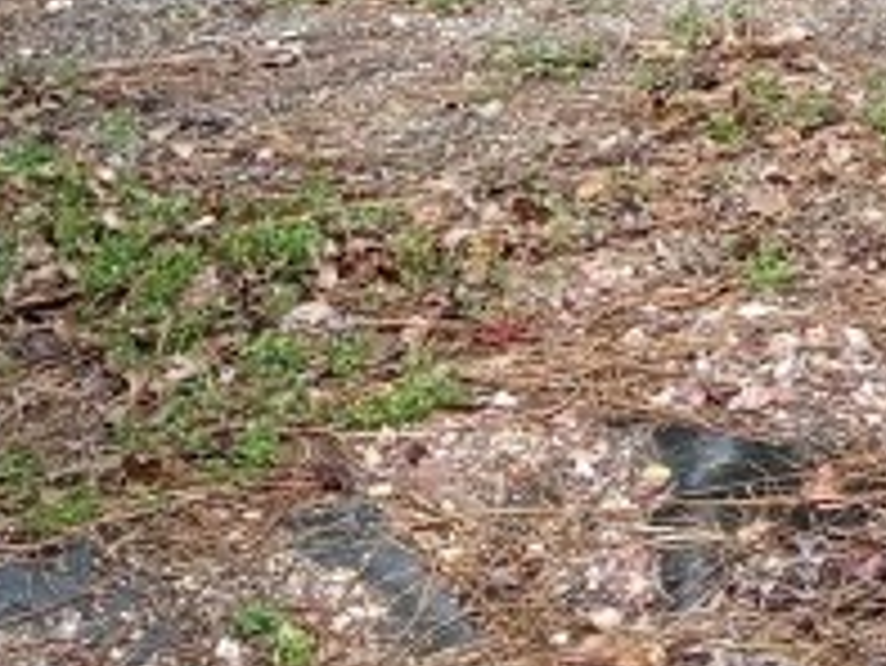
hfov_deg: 13.6
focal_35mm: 135
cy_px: -990
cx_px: 1372
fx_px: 3457
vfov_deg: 9.6
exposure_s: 1/121
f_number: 1.6
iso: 40
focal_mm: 5.96
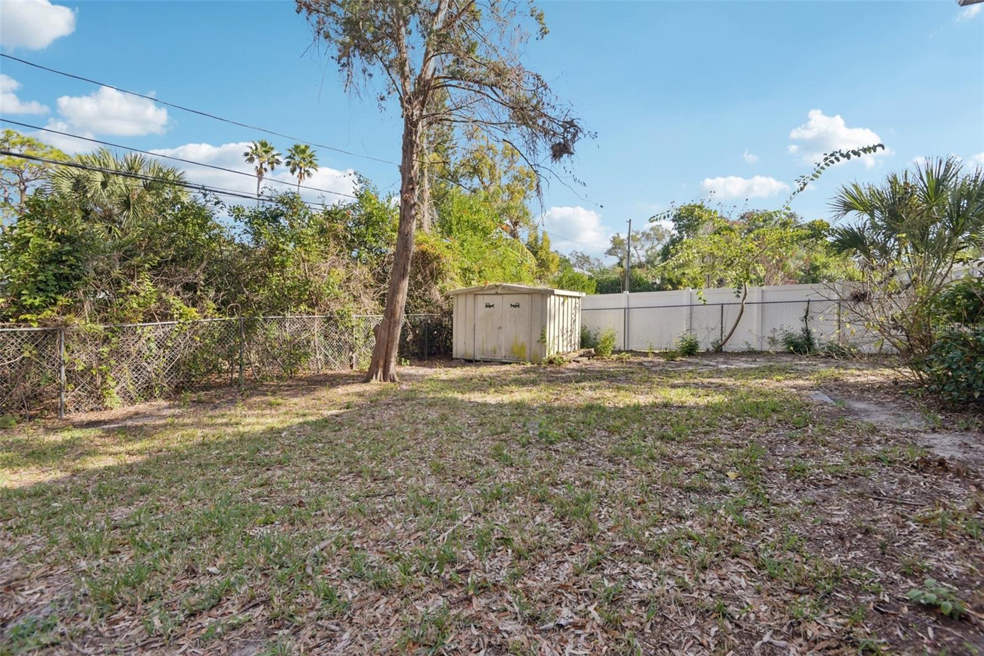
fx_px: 437
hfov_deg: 96.7
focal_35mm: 16
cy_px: 328
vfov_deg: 73.7
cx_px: 492
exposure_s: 1/500
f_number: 8
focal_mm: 16
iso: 400
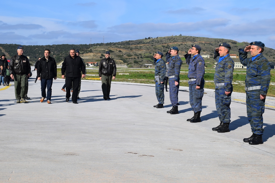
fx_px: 401
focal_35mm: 52
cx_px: 138
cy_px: 92
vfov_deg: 25.8
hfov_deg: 37.9
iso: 200
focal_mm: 35
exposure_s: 1/500
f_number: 11
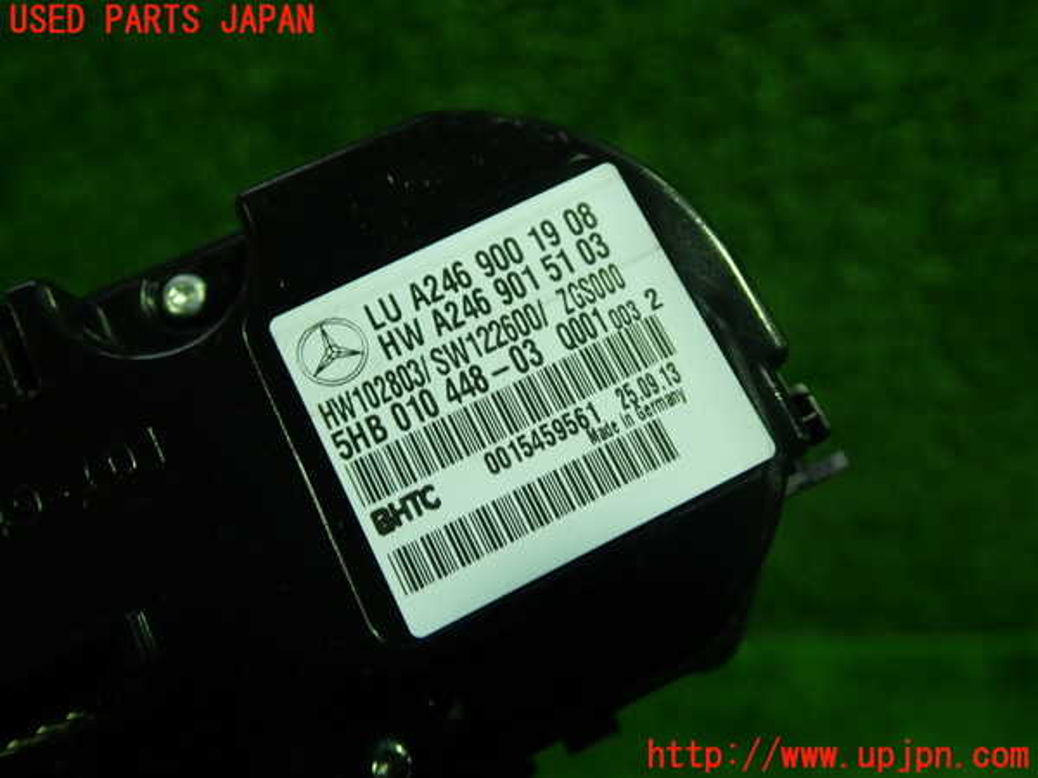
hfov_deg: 60.0
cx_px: 519
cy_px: 389
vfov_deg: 46.8
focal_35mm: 30
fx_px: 900
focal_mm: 5.4
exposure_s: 1/60
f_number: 2.3
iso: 200
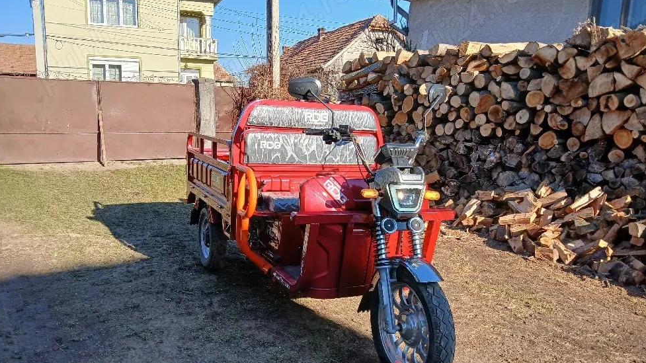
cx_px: 324
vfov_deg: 40.0
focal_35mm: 29
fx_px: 497
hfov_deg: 66.1
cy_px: 213
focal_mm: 3.98
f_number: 1.8
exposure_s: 1/238
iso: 20
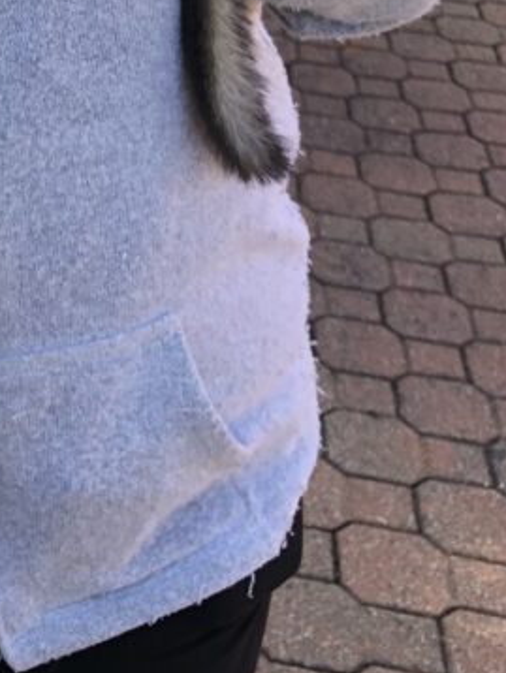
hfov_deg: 17.9
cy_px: -150
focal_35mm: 80
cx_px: -30
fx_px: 1557
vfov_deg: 22.4
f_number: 1.8
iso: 20
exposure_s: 1/193
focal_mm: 4
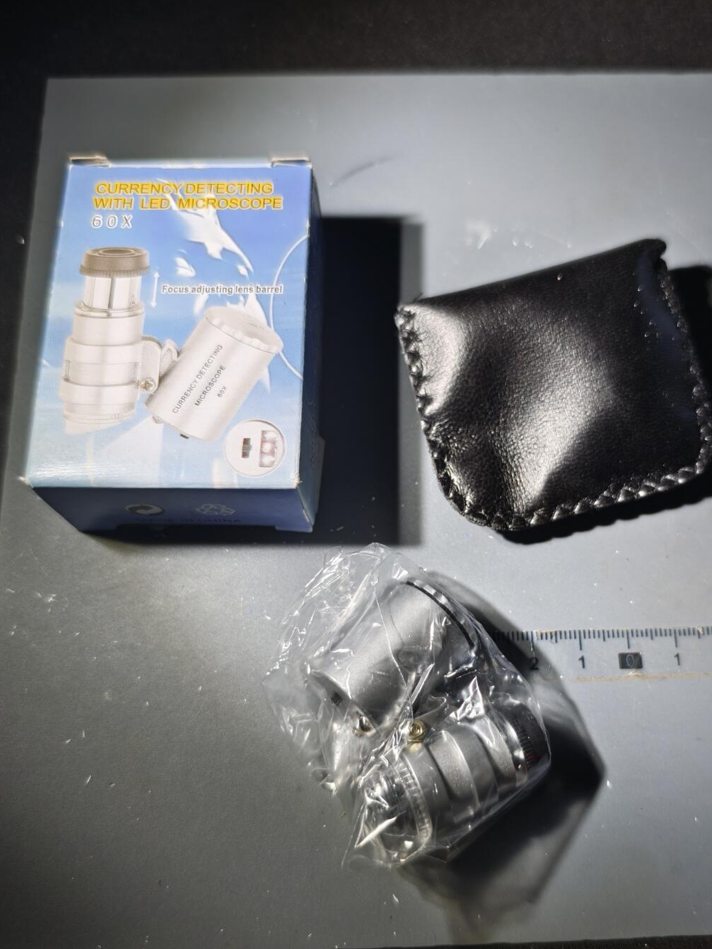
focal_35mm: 31
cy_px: 525
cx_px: 444
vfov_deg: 58.2
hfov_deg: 45.1
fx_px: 850
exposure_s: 1/100
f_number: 1.57
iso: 92
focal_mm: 5.6
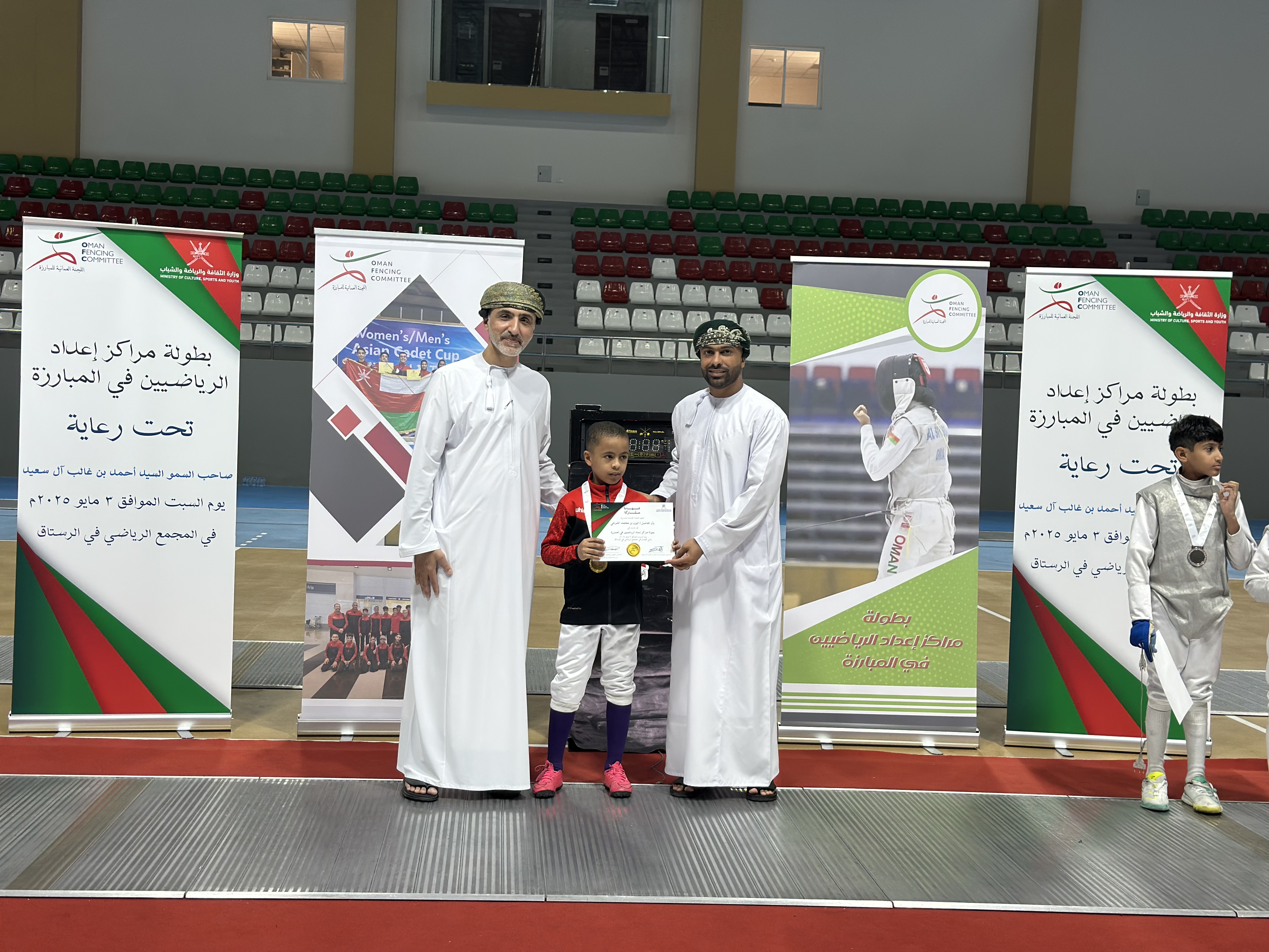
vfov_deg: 30.3
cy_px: 476
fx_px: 1760
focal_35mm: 48
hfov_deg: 39.7
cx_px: 634
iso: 64
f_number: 1.78
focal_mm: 6.86
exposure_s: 1/151
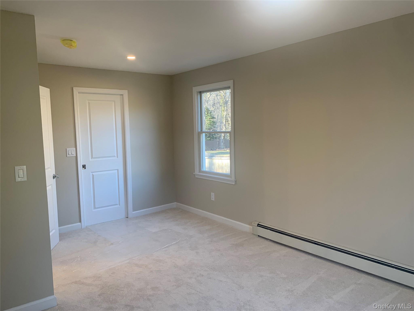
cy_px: 156
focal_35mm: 26
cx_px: 207
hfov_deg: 67.3
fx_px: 311
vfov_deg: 53.1
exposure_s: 1/120
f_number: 1.8
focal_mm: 4.25
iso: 100
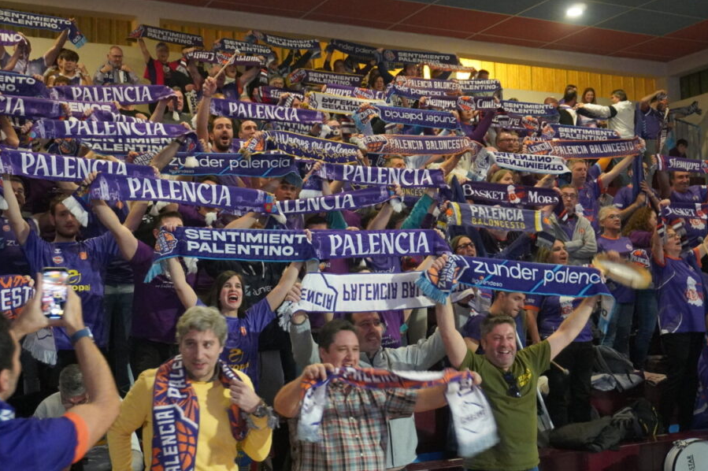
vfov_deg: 27.2
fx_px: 974
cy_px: 248
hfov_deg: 39.9
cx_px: 349
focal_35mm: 50
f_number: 4.5
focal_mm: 29
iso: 6400
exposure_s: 1/50
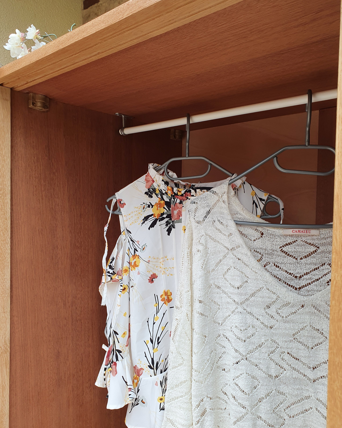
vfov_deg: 62.2
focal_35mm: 28
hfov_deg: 51.5
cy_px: 220
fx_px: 354
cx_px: 171
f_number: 2.4
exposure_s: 1/100
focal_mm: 4.32
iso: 50
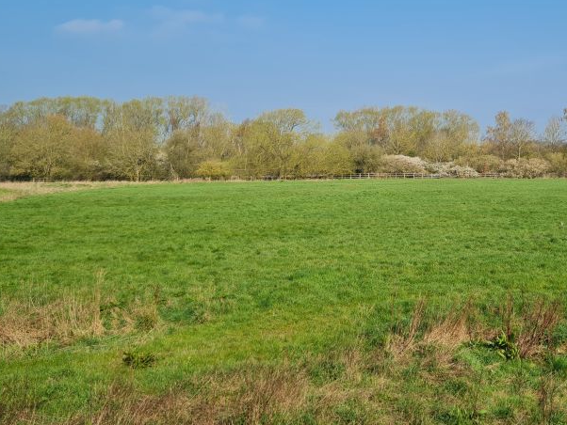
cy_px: 158
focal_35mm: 41
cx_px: 419
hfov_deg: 44.4
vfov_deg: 35.0
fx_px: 672
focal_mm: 5.4
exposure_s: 1/2728
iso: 50
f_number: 1.8
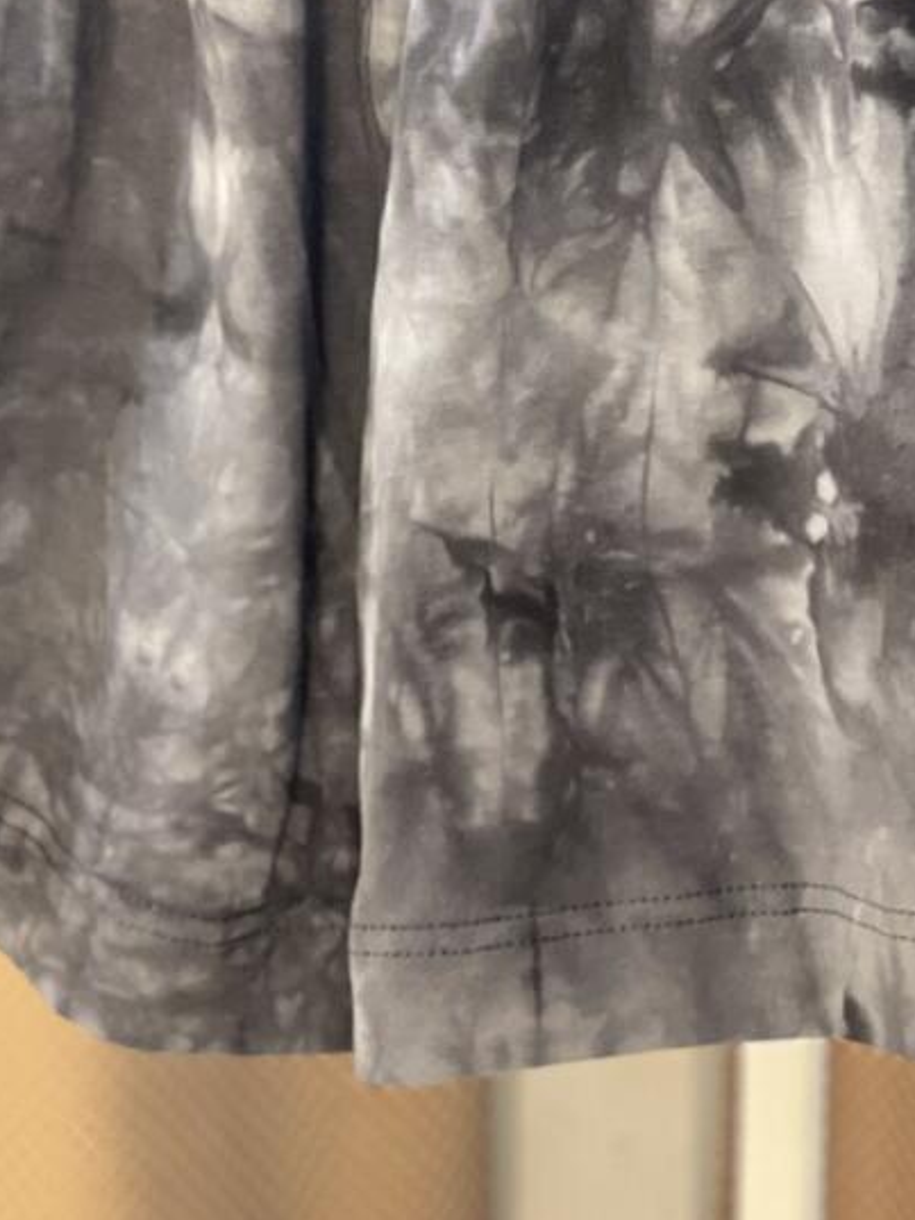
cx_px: 470
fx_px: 4545
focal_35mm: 129
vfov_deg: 15.1
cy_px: 69
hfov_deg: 11.5
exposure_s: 1/50
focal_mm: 6
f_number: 2
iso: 160
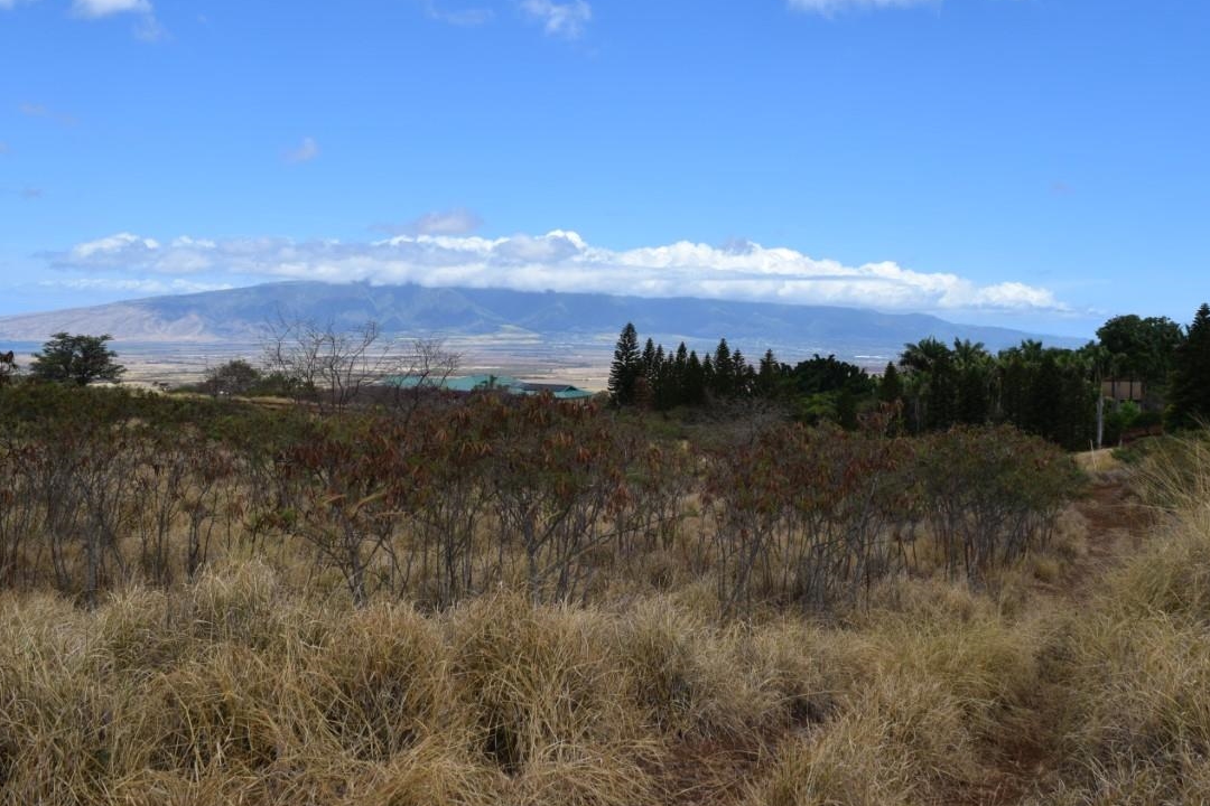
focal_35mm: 32
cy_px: 380
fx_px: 1075
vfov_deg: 41.1
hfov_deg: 58.4
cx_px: 699
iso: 200
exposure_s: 1/400
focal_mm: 18
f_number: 10
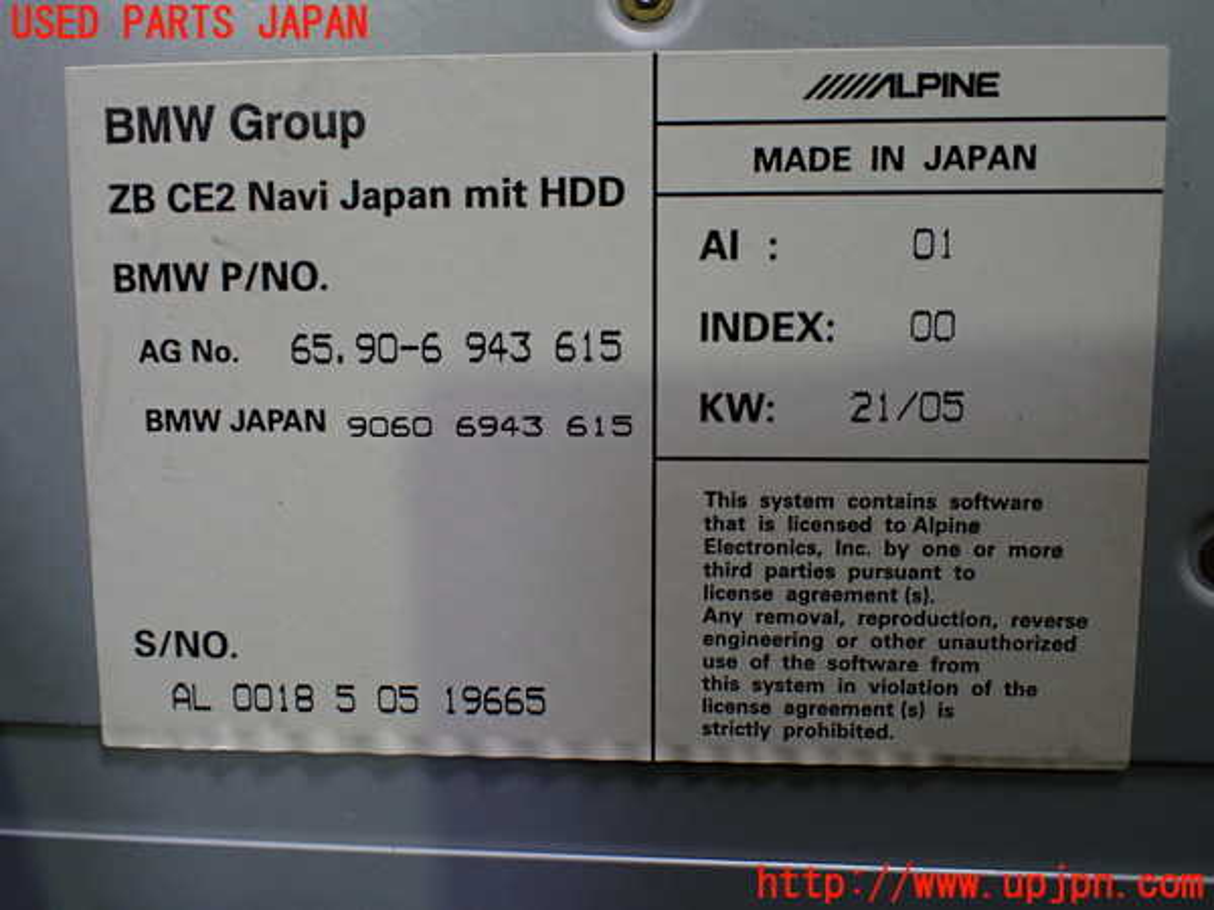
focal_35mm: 30
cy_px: 455
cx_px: 607
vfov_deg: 46.8
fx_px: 1052
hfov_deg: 60.0
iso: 250
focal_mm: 5.4
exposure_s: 1/125
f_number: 2.3
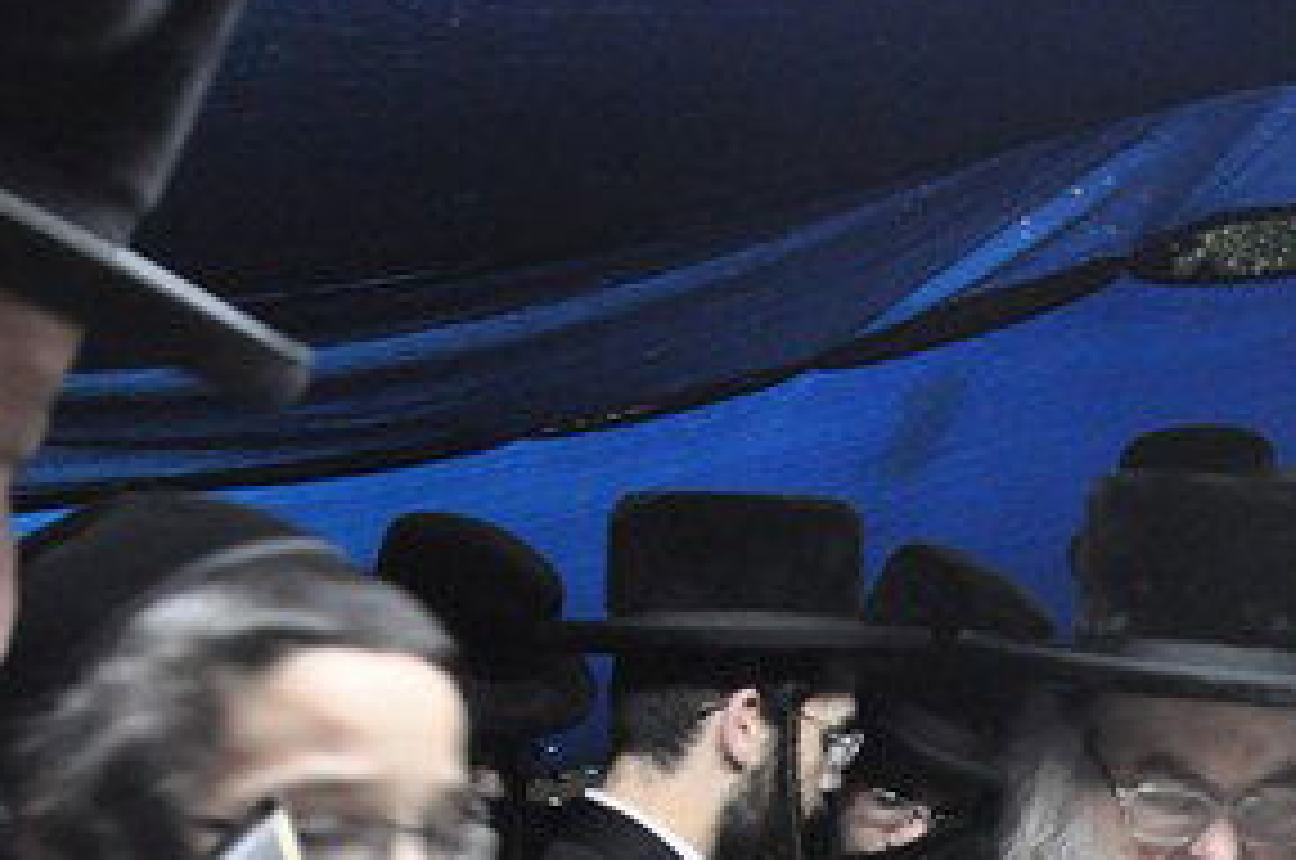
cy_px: 1168
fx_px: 2695
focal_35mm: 75
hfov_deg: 26.0
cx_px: 1215
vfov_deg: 16.9
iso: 1250
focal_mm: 18
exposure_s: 1/30
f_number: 3.5
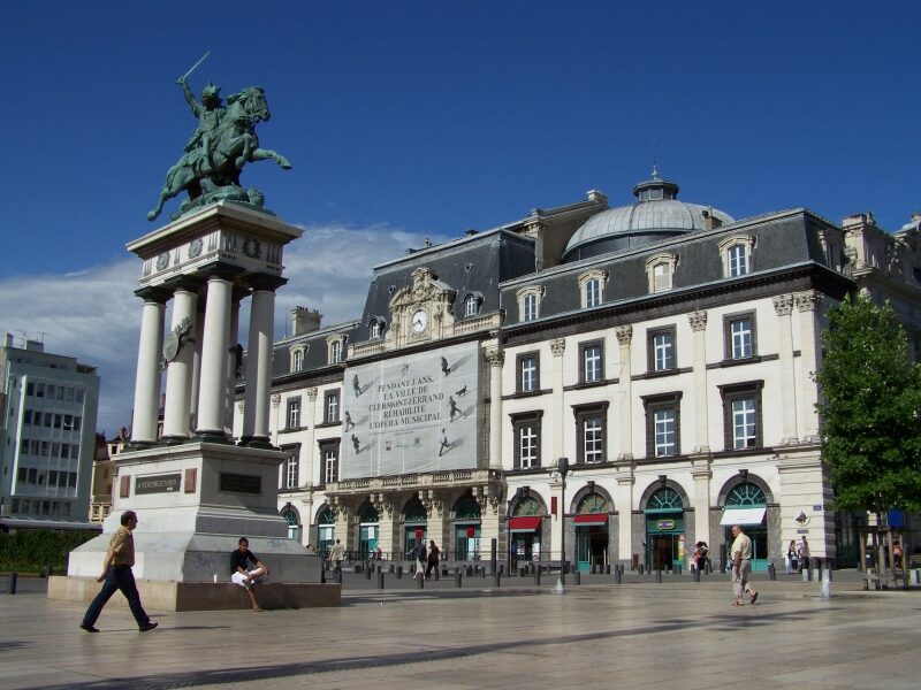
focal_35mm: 38
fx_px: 1011
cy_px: 345
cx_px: 460
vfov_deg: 37.7
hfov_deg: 49.0
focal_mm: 6.3
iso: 64
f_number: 5.6
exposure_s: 1/500
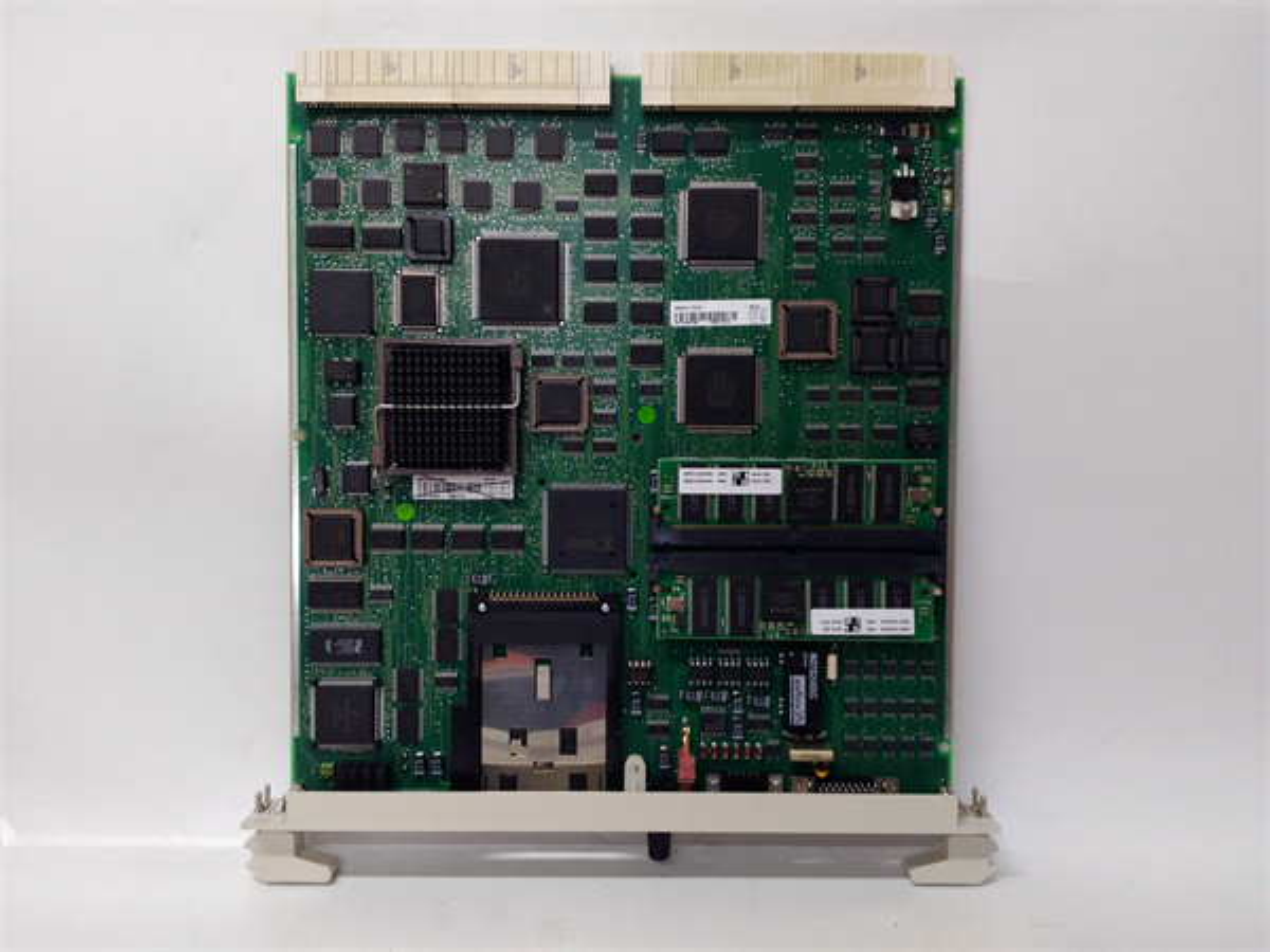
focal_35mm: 27
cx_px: 635
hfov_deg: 65.3
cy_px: 476
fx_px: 991
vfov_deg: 51.4
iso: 246
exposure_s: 1/33
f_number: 2
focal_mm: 3.79
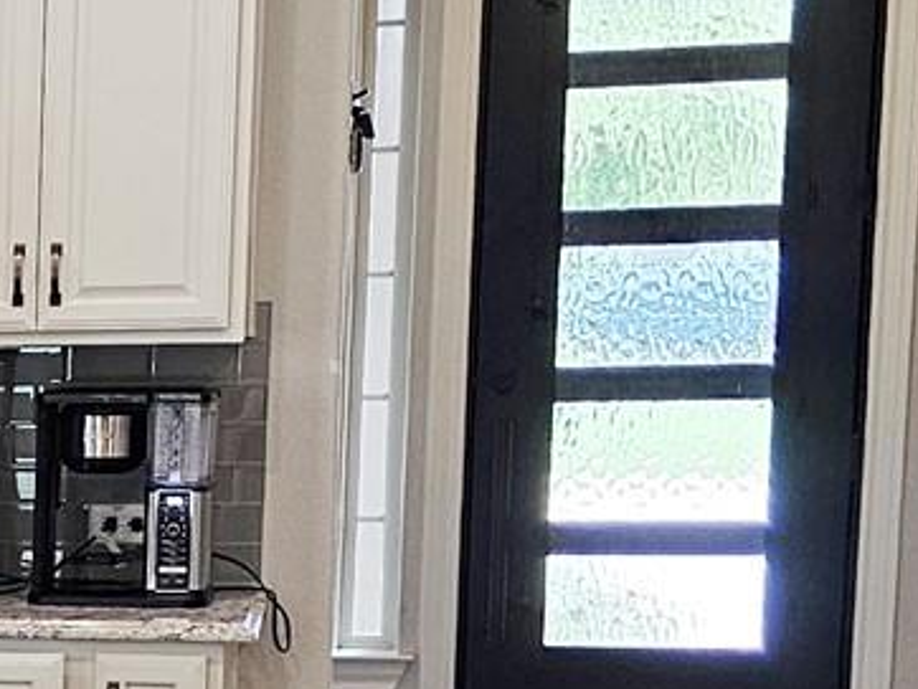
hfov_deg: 12.6
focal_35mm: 130
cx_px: -1118
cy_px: 803
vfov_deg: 11.2
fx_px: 3450
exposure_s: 1/120
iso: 200
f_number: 1.7
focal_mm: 6.3
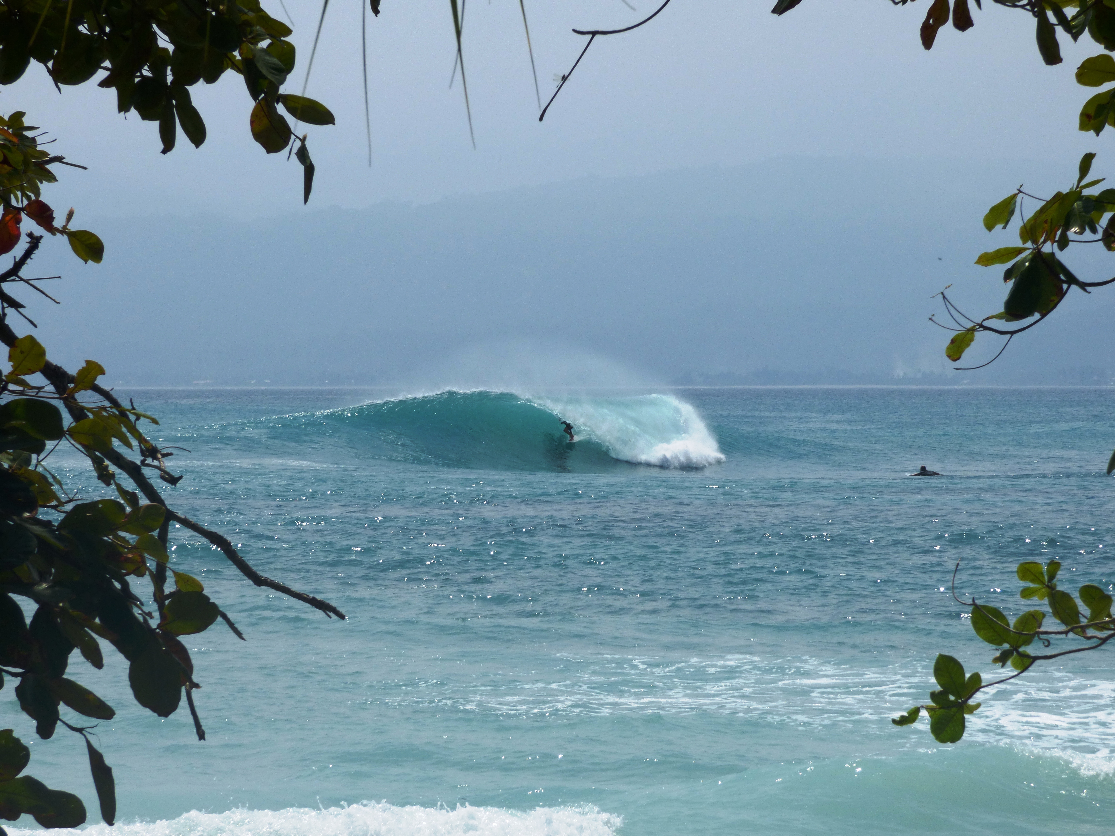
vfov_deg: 8.6
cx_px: 558
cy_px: 418
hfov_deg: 11.4
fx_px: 5572
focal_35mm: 173
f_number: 5.4
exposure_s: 1/1300
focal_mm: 28.23
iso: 100
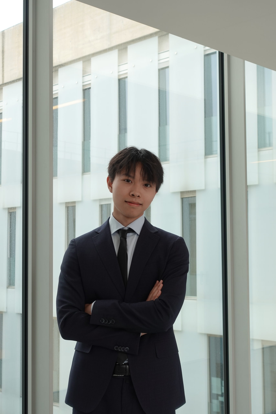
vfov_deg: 36.9
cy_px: 207
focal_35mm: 54
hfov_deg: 25.1
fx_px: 621
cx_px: 138
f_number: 4
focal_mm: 19.86
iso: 125
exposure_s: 1/80
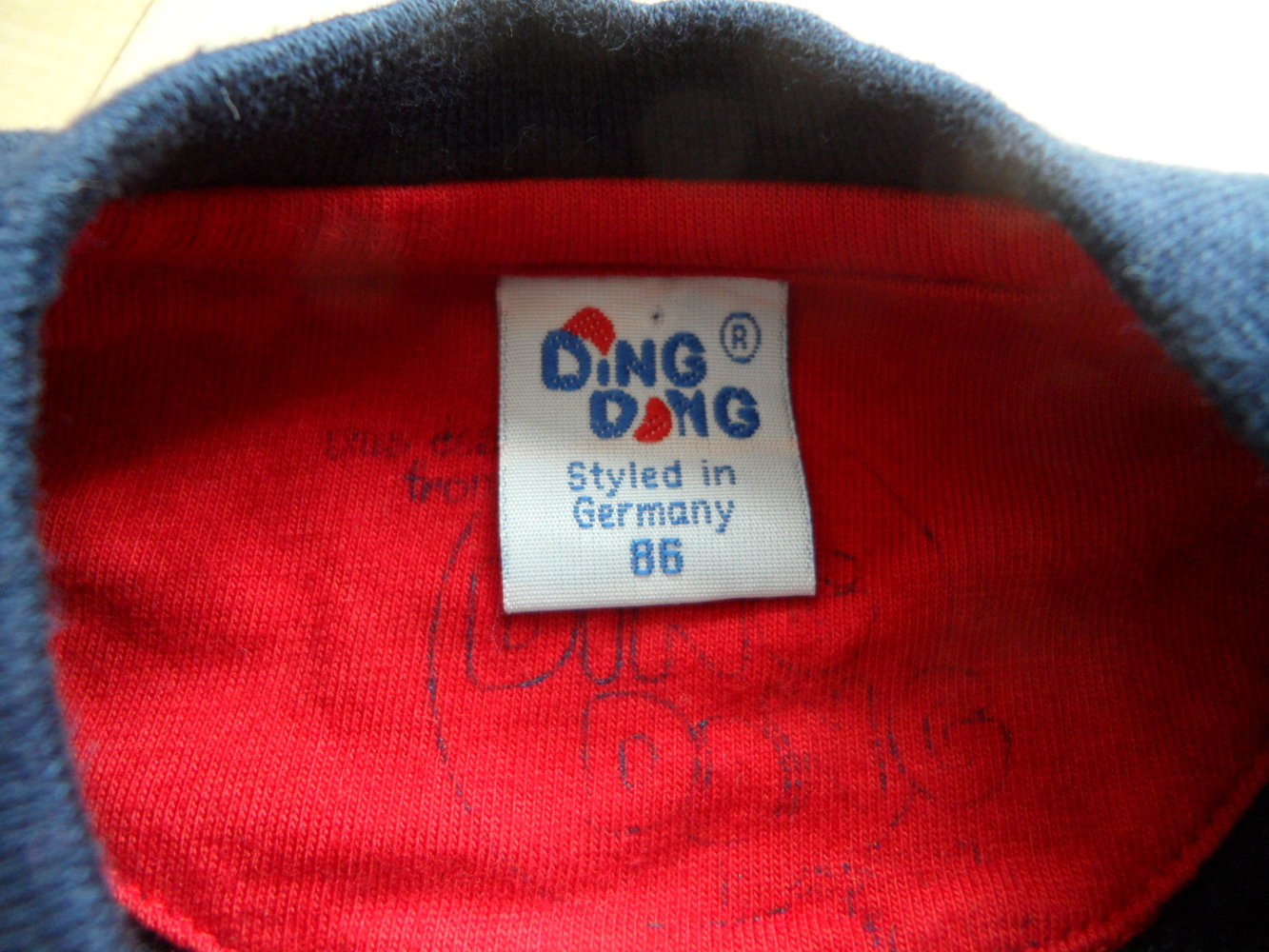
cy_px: 476
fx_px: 880
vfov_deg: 56.8
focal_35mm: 24
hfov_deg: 71.6
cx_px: 634
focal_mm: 4.1
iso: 160
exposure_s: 1/30
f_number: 2.9
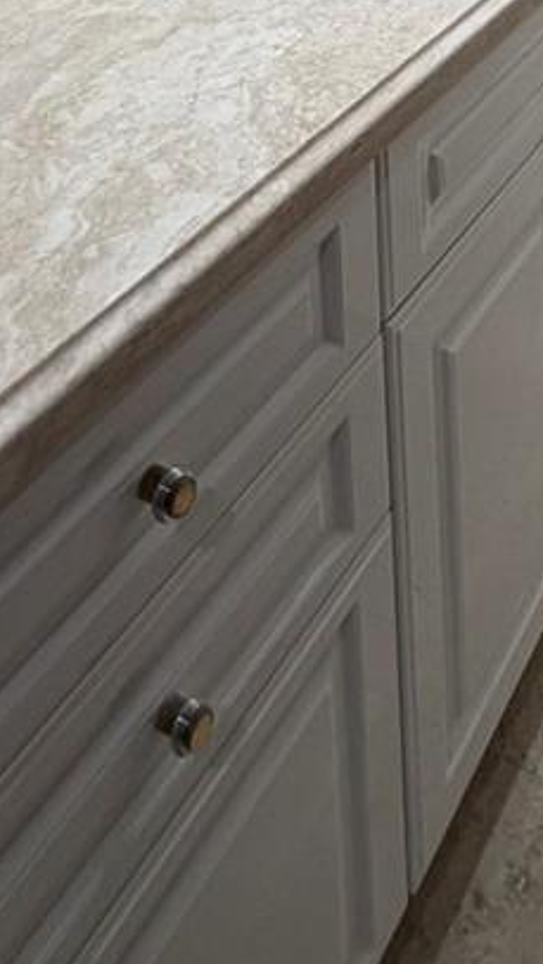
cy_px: -372
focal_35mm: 45
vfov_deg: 31.4
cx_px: 564
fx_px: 1152
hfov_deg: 25.0
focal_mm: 2.22
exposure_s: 1/120
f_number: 2.2
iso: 160
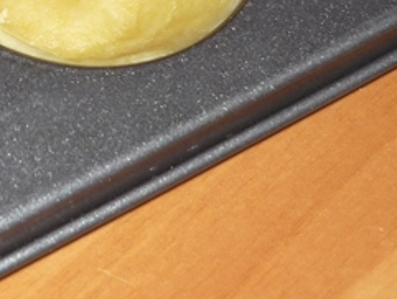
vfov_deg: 9.9
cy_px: -155
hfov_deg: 13.2
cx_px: -51
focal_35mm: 146
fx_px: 1675
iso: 125
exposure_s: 1/8
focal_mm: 7.2
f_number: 3
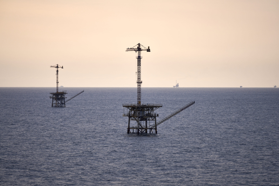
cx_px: 140
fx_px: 1395
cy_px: 93
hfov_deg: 11.4
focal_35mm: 180
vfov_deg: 7.6
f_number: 2.8
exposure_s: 1/500
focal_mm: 180
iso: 125
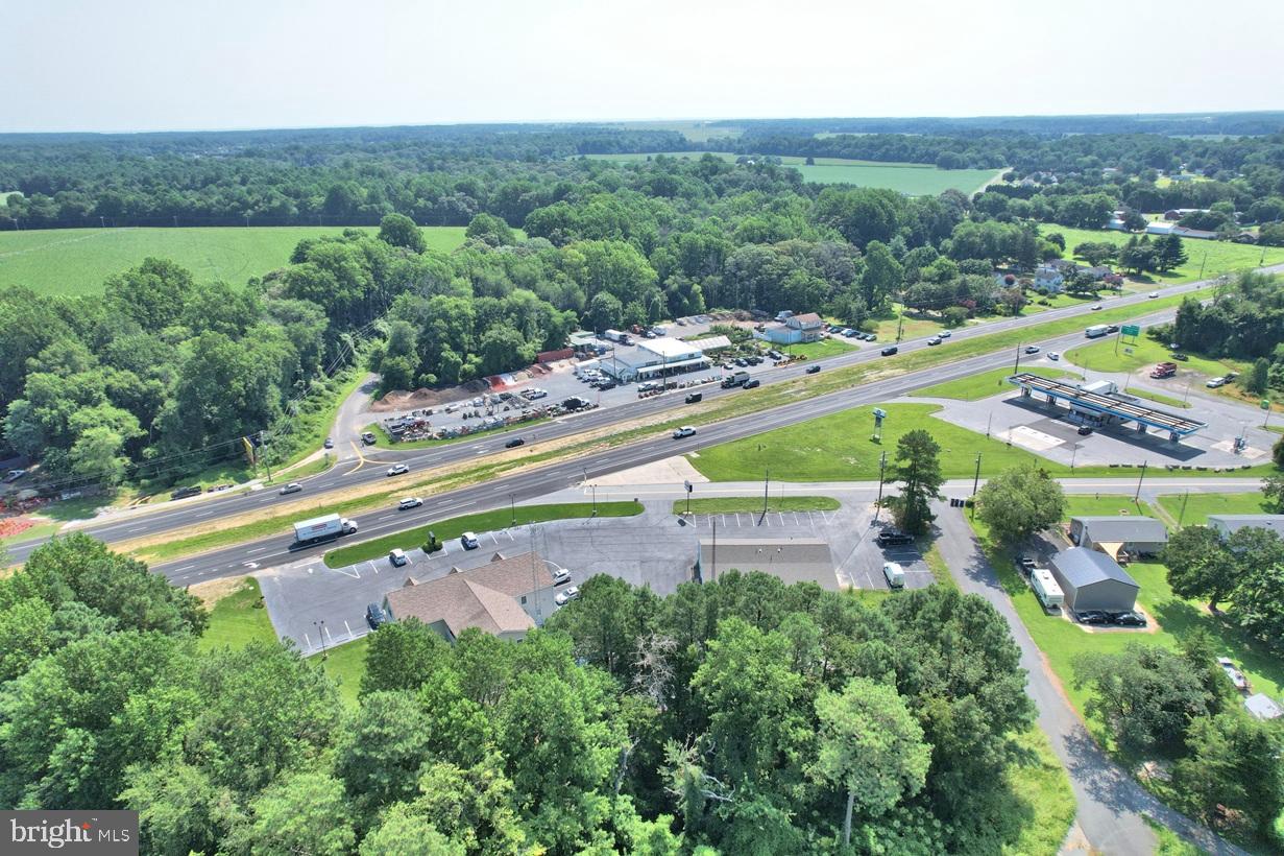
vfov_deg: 57.2
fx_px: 784
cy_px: 428
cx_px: 642
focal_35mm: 22
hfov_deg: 78.6
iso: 200
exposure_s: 1/3200
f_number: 2.8
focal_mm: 8.38
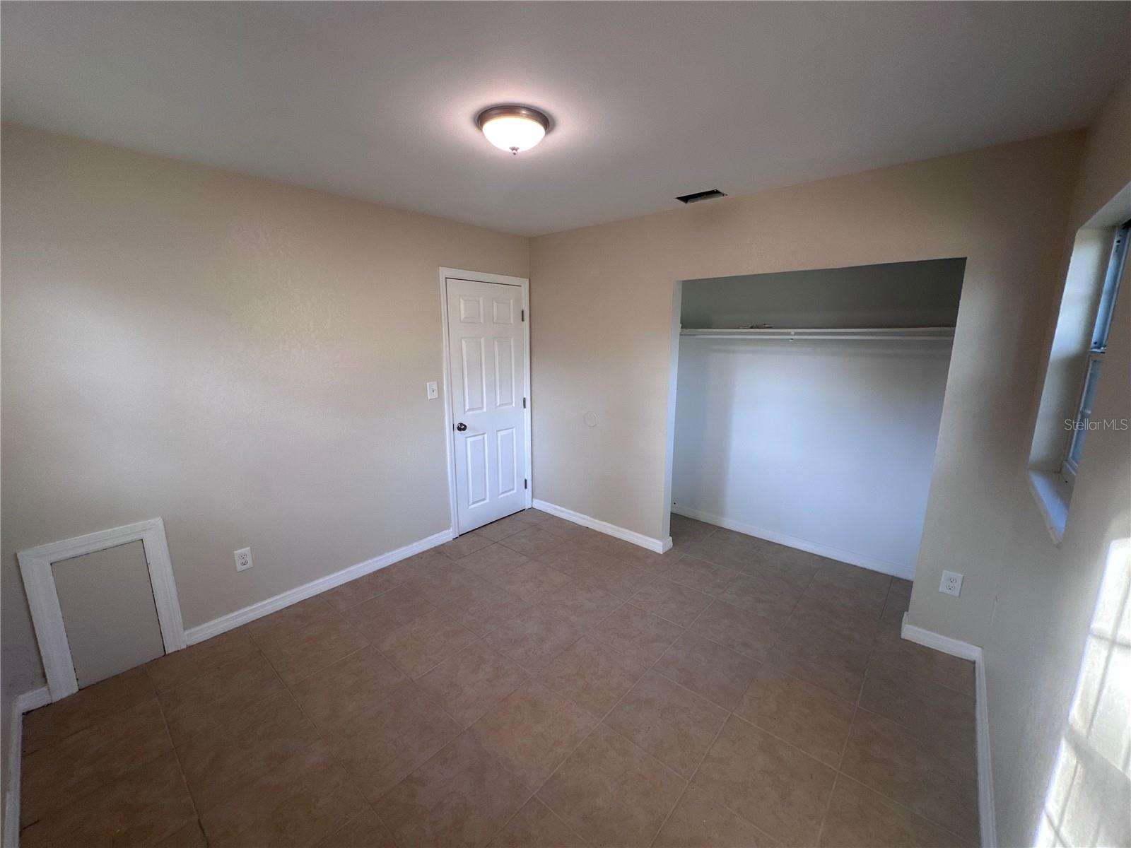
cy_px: 424
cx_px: 566
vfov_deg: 85.7
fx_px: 457
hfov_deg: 102.1
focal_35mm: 14
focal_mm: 2.22
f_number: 2.2
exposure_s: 1/120
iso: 100
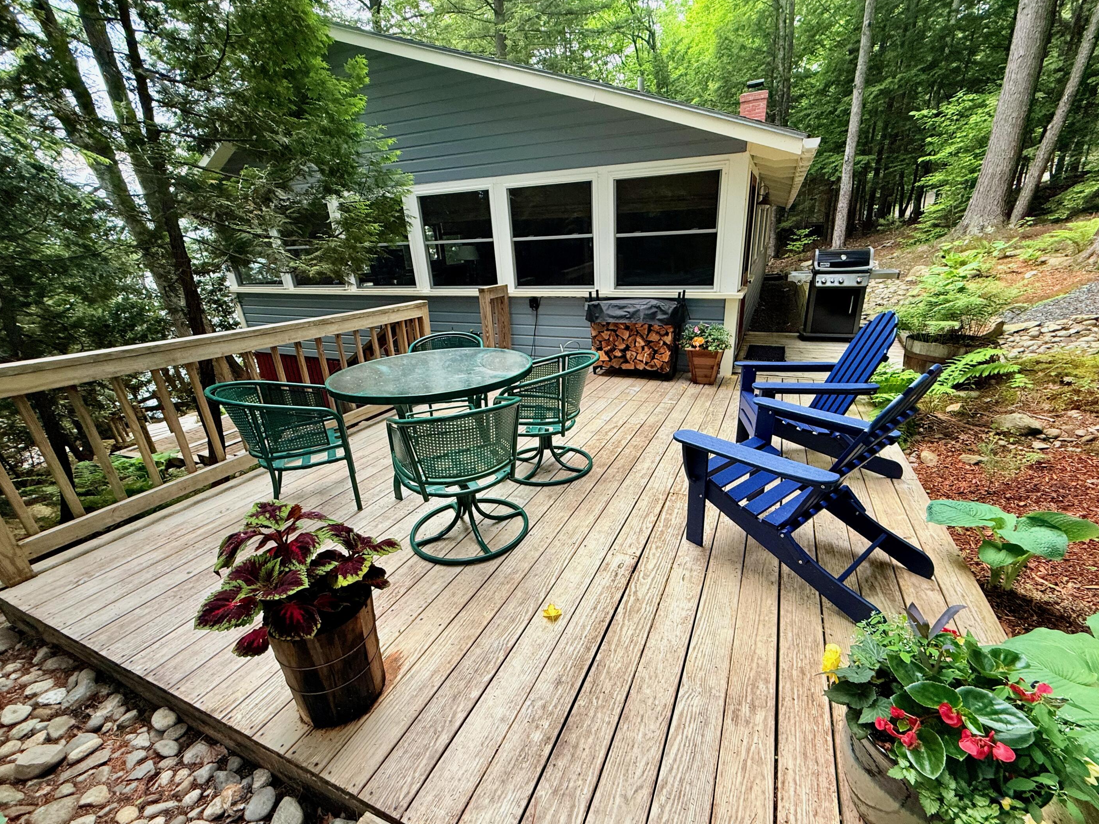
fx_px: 476
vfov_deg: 81.7
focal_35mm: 15
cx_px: 568
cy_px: 436
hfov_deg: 98.1
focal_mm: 2.22
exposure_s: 1/99
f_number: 2.2
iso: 125
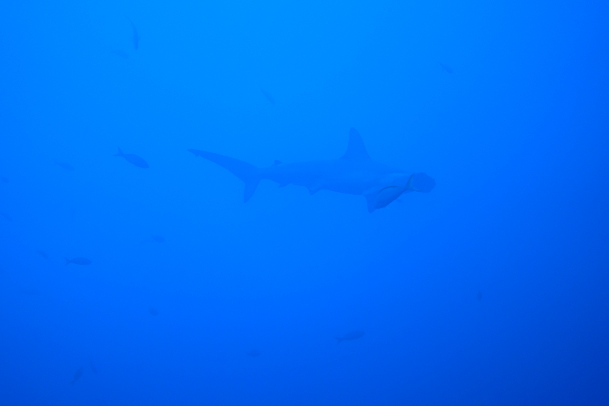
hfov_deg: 29.2
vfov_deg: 19.7
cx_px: 304
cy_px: 203
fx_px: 1167
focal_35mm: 69
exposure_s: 1/80
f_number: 2.8
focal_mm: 25.26
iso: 250
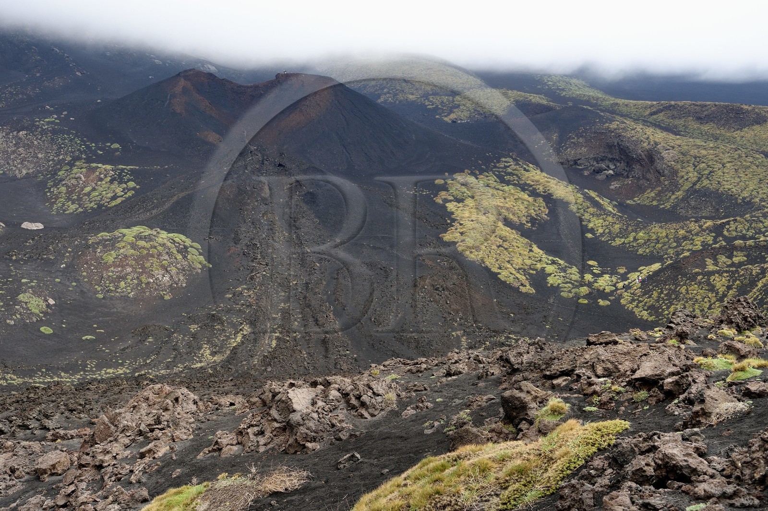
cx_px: 384
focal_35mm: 50
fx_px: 1066
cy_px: 256
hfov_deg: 39.6
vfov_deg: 26.9
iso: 800
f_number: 8
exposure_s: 1/250
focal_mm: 50
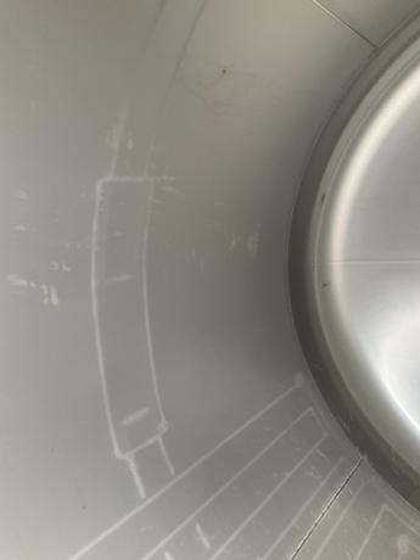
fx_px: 469
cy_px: 280
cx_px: 210
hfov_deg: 48.2
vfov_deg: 61.7
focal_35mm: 29
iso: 100
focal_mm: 3
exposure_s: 1/60
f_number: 1.8
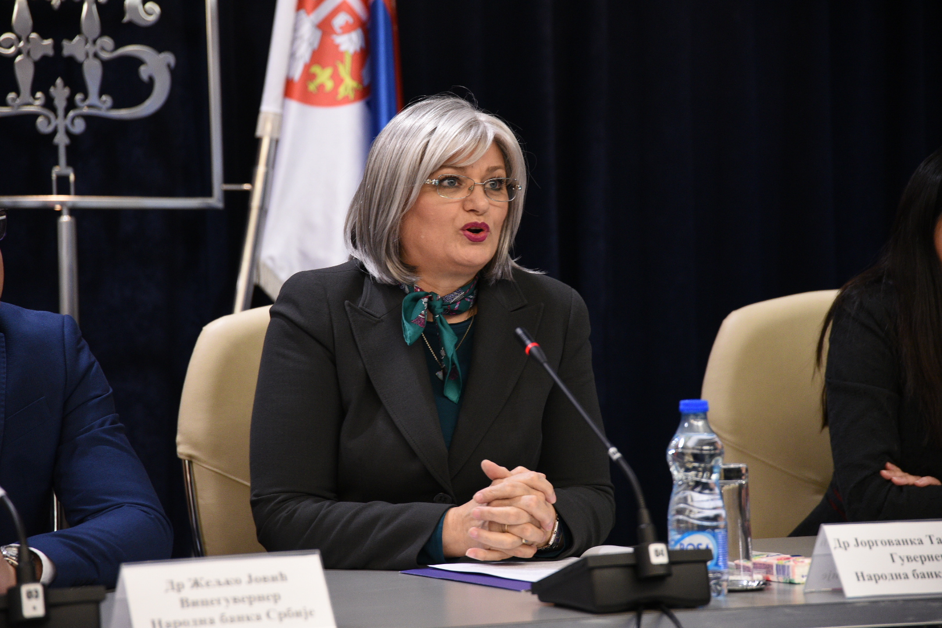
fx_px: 2747
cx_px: 471
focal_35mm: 105
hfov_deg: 19.5
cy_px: 314
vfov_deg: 13.0
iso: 2000
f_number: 4
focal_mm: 105
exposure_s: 1/125
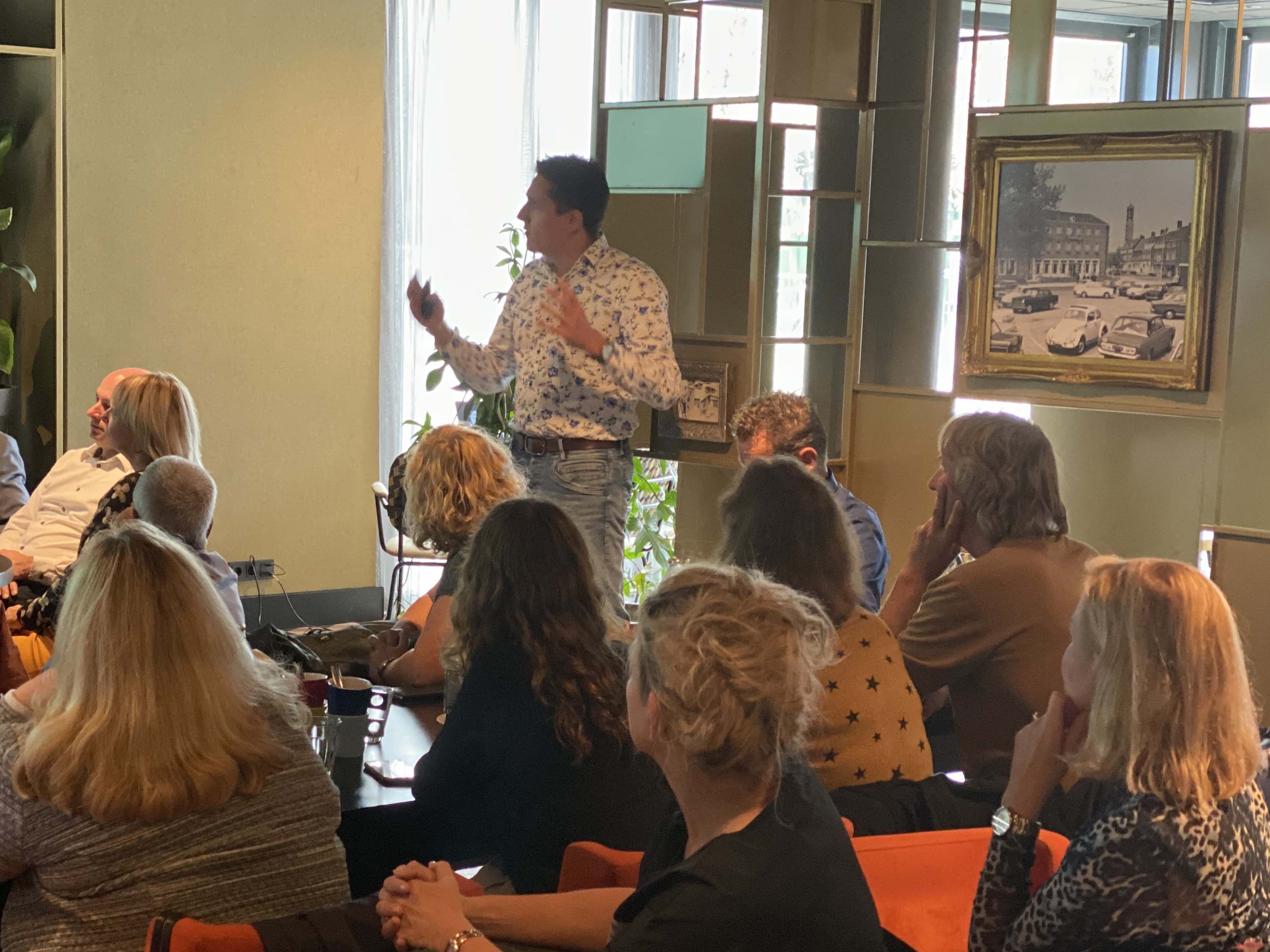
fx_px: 2568
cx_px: 468
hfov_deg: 27.7
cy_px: 589
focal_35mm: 70
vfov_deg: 21.0
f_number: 2
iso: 320
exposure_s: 1/50
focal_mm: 6
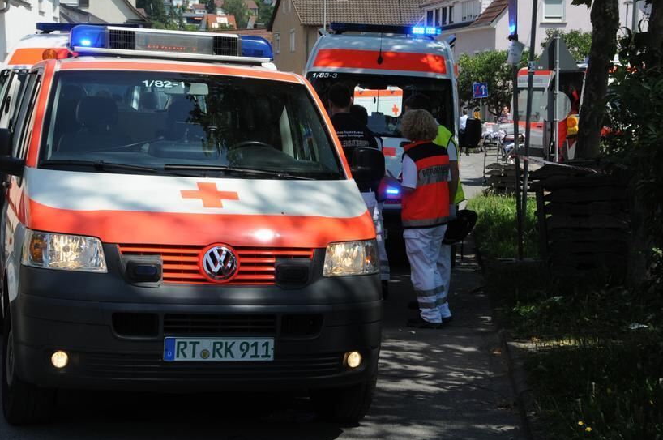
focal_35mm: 77
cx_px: 310
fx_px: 1416
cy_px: 173
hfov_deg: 26.3
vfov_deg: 17.6
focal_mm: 42
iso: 500
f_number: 13
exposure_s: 1/640
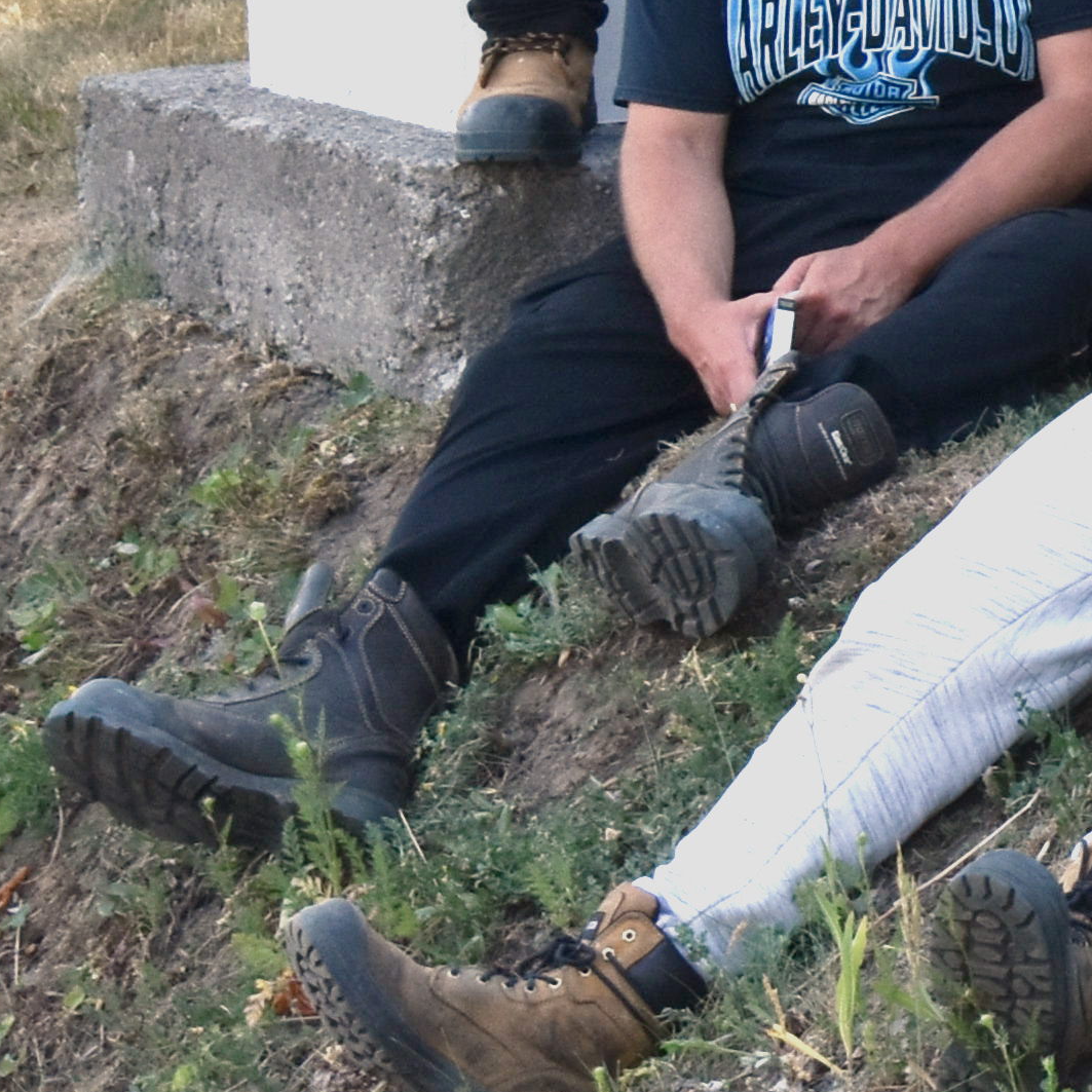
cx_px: 2612
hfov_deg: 4.6
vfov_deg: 4.7
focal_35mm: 374
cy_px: -249
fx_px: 13348
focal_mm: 52
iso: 250
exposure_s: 1/320
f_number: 9
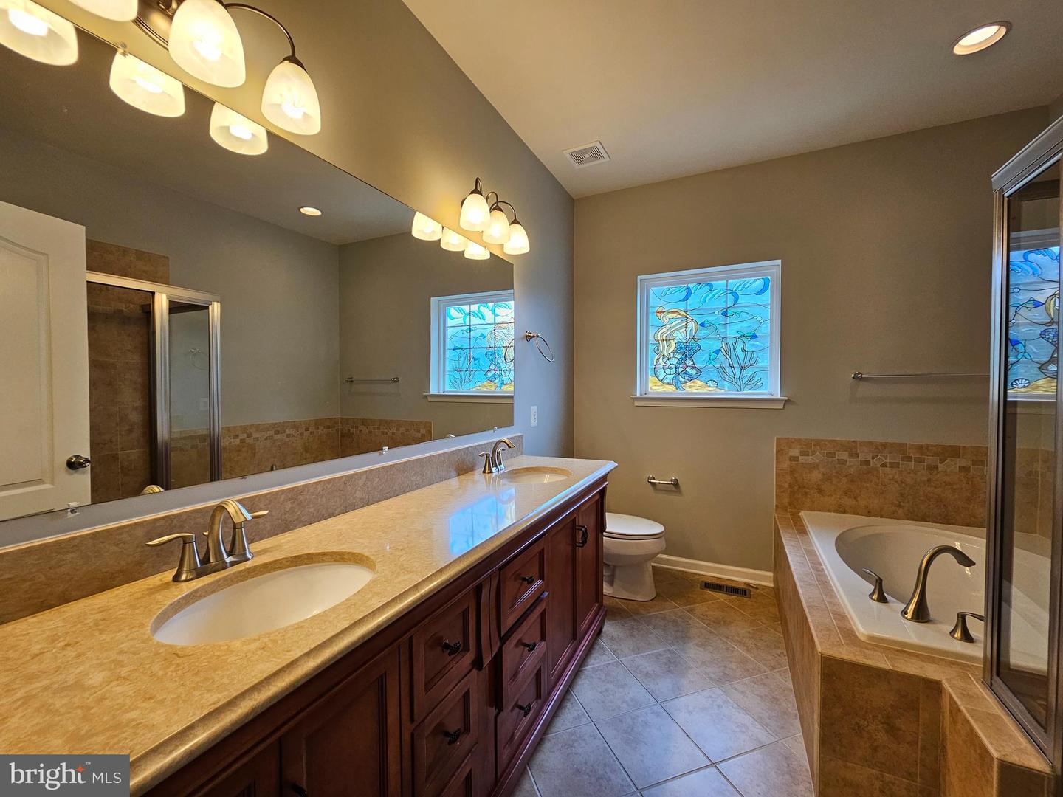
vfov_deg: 89.9
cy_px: 398
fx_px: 399
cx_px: 532
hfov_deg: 106.2
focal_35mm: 13
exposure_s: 1/60
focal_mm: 2.2
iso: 125
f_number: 2.2
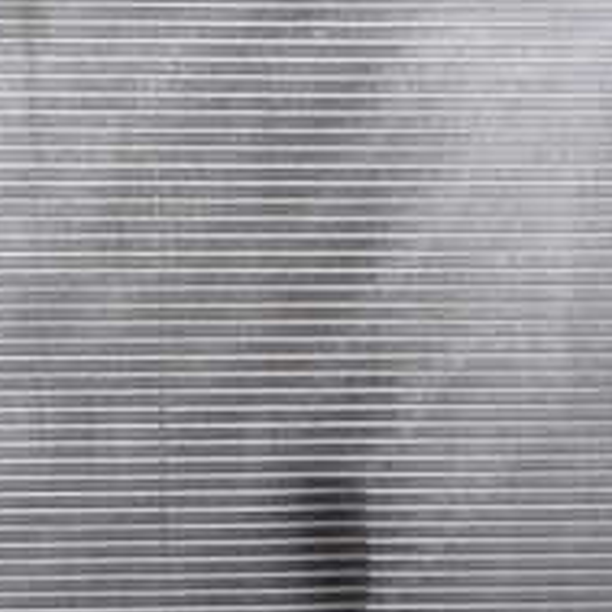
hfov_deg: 24.5
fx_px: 1400
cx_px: 405
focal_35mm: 70
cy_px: 301
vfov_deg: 24.7
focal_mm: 4.5
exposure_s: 1/100
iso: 100
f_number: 2
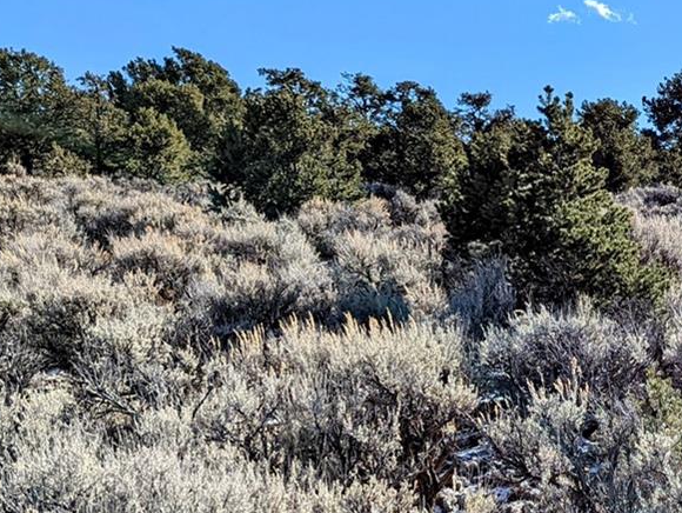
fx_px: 1301
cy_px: 334
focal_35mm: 66
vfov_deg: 22.2
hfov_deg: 27.2
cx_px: 731
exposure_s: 1/2571
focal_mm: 6.81
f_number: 1.85
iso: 44
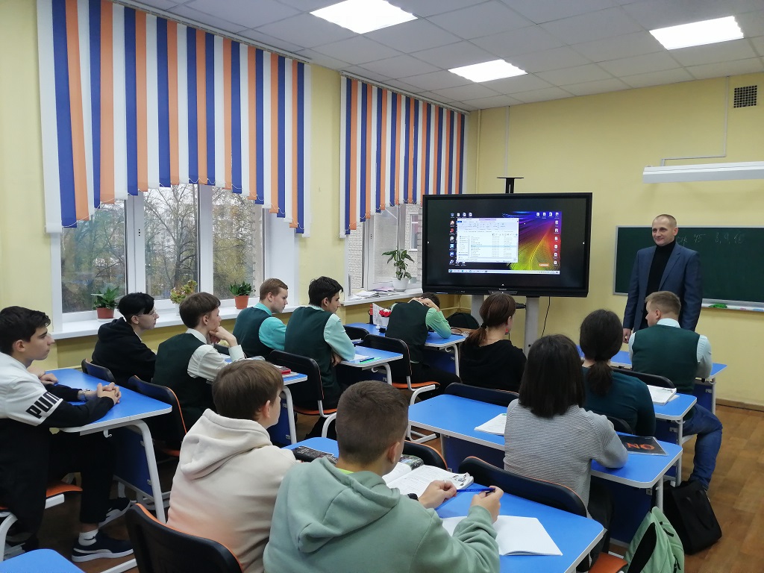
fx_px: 596
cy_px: 286
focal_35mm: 27
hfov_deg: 65.3
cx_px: 382
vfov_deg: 51.4
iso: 160
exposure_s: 1/100
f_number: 1.8
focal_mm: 3.96
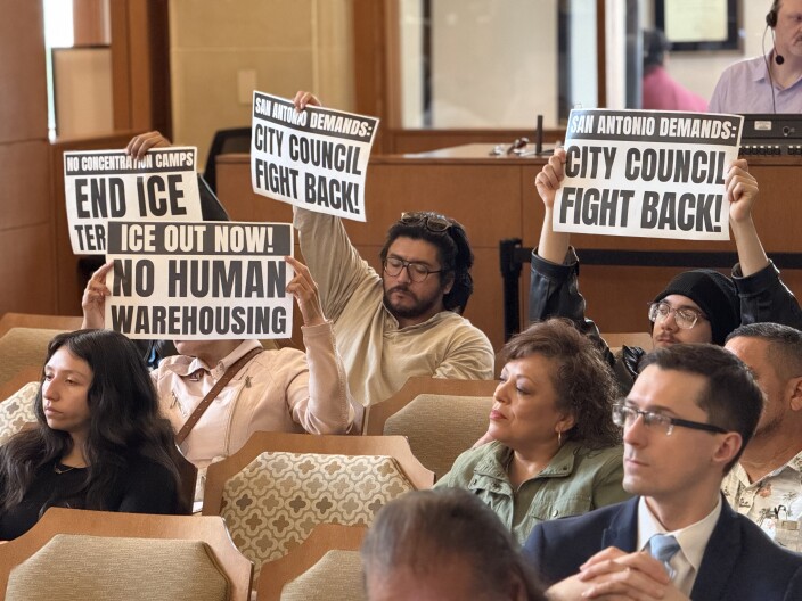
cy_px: 300
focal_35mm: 120
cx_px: 401
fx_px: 2780
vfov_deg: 12.3
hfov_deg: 16.4
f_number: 2.8
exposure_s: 1/40
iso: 1000
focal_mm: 15.66
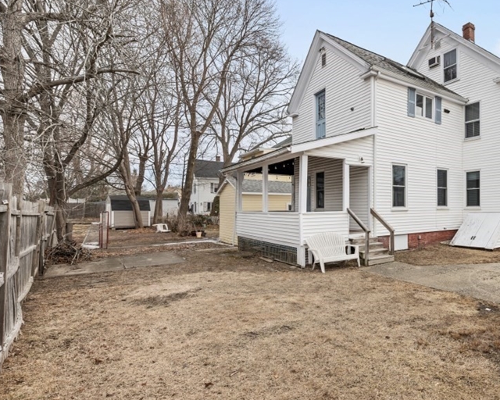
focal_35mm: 21
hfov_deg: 71.7
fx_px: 311
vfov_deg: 65.5
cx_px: 382
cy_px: 203
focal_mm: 14
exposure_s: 1/400
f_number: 8
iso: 100
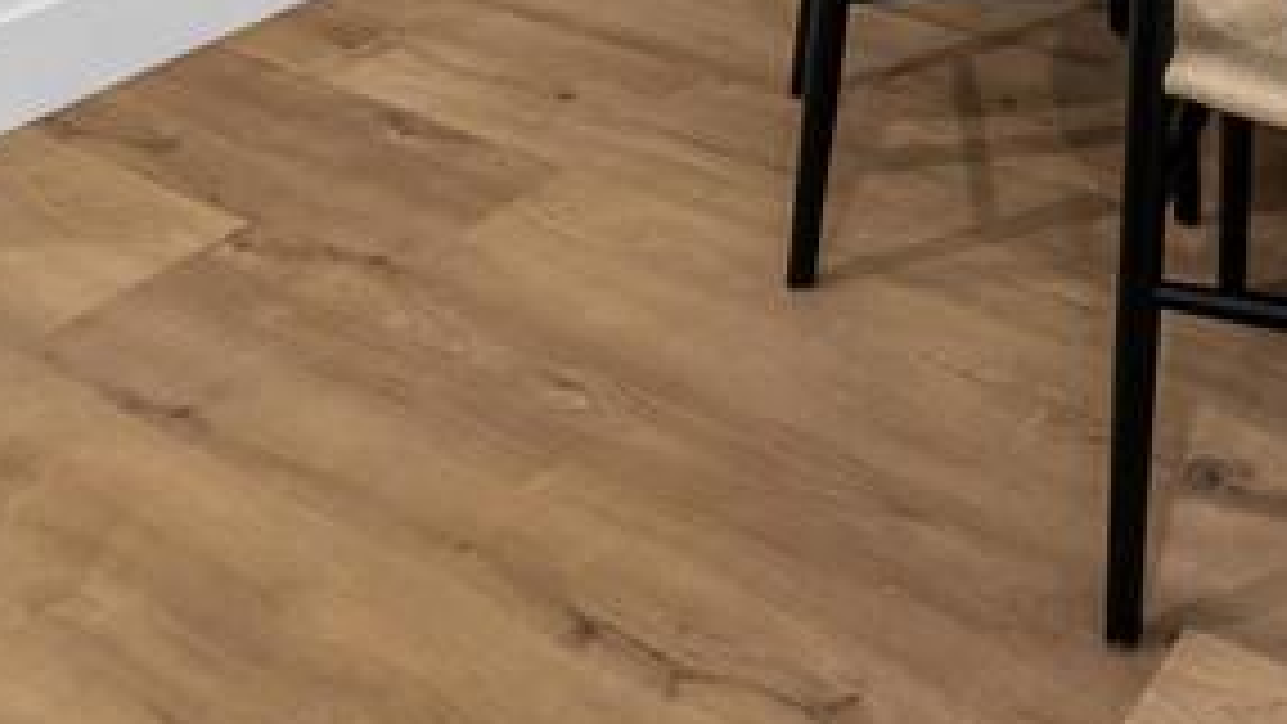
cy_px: -778
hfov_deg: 39.1
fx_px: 1536
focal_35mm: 45
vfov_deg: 17.5
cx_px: 1341
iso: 250
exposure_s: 1/50
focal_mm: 12
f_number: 6.3
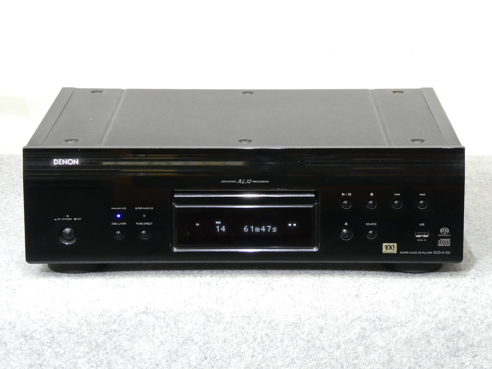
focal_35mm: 115
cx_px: 246
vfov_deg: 12.9
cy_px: 184
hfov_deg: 17.1
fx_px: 1635
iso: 200
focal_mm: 20.6
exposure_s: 1/3.2
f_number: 5.1
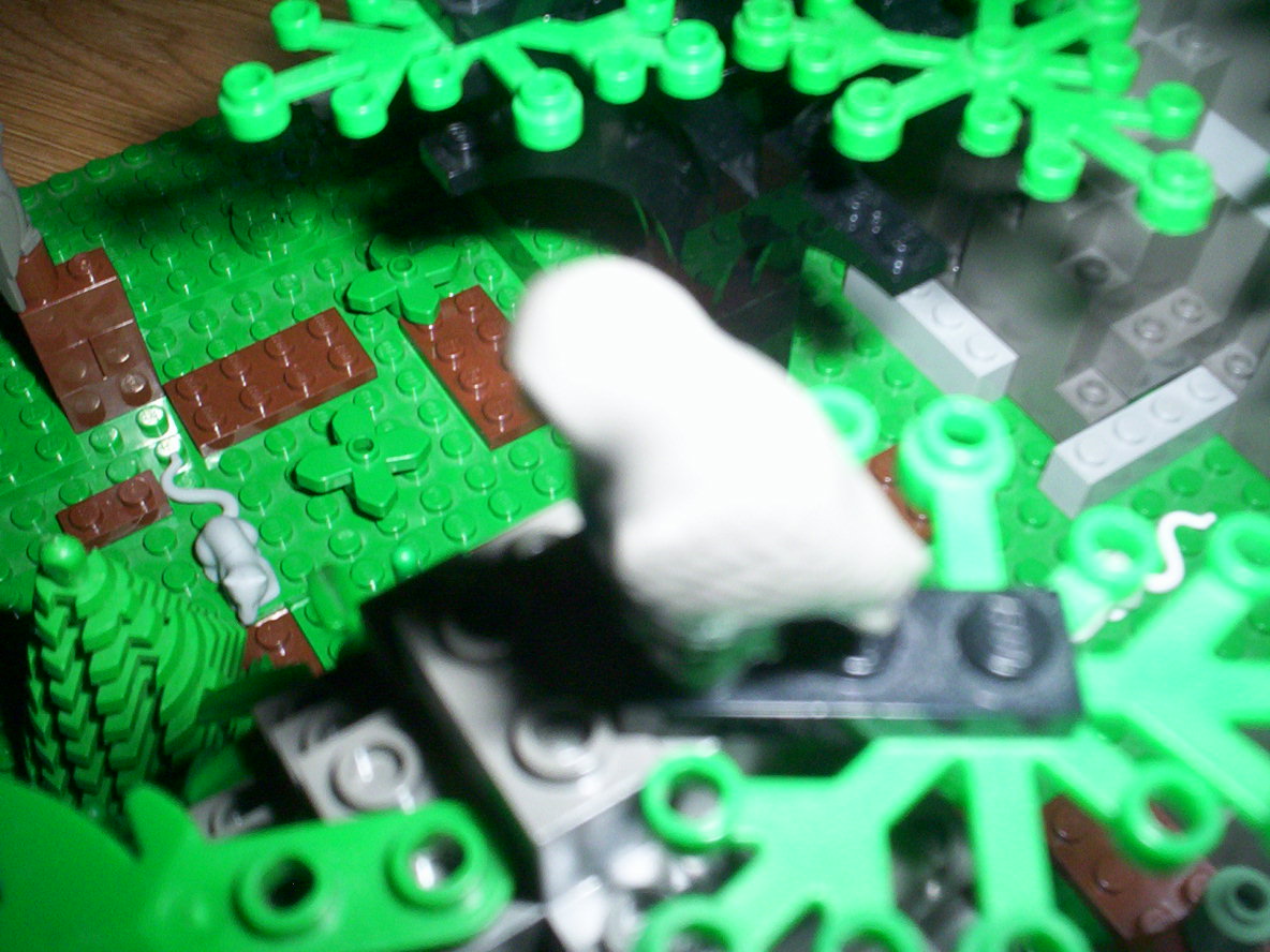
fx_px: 1394
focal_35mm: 38
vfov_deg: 37.7
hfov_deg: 49.0
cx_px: 635
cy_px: 476
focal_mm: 4.99
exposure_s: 1/60
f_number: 4.5
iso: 140
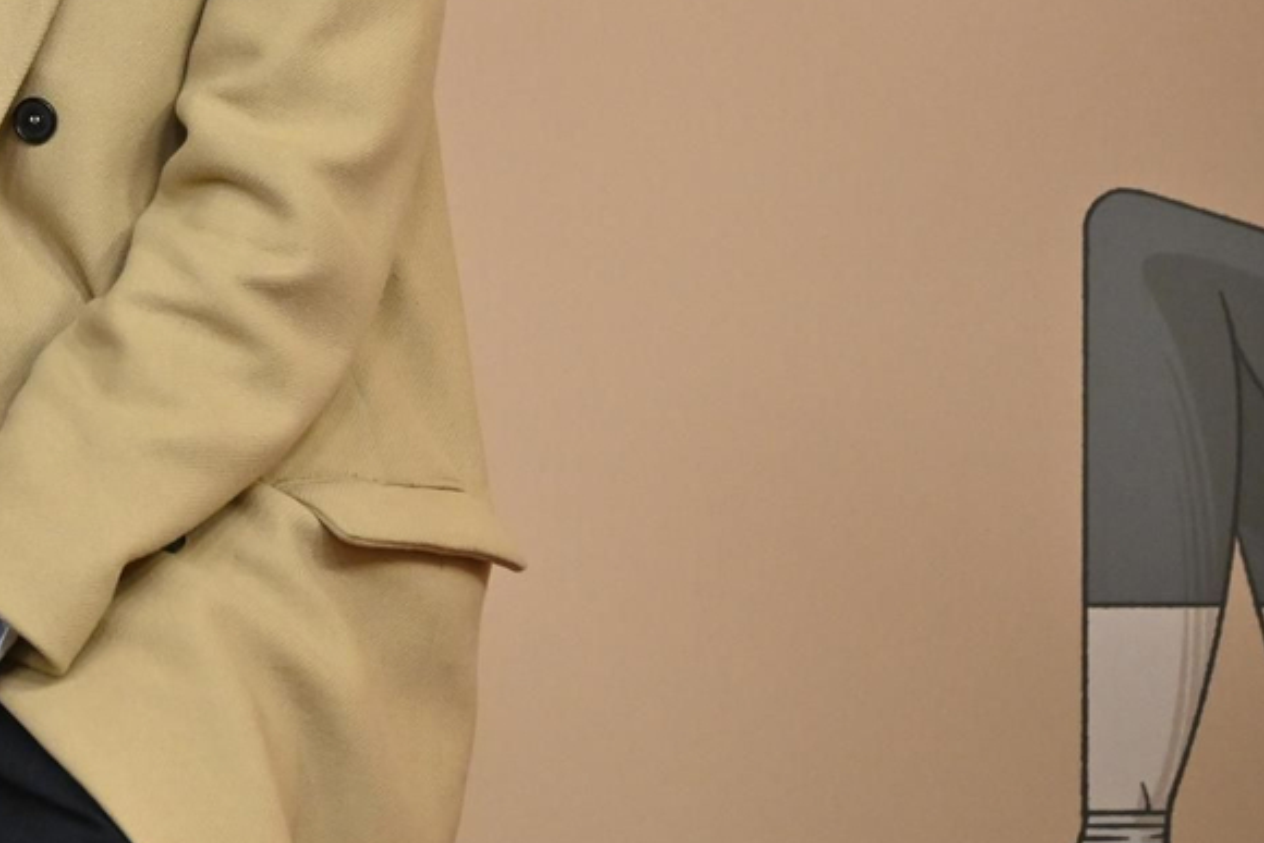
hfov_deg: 3.6
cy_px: -102
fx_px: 20333
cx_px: -314
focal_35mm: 579
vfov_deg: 2.4
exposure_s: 1/320
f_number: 5.3
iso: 1600
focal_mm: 140
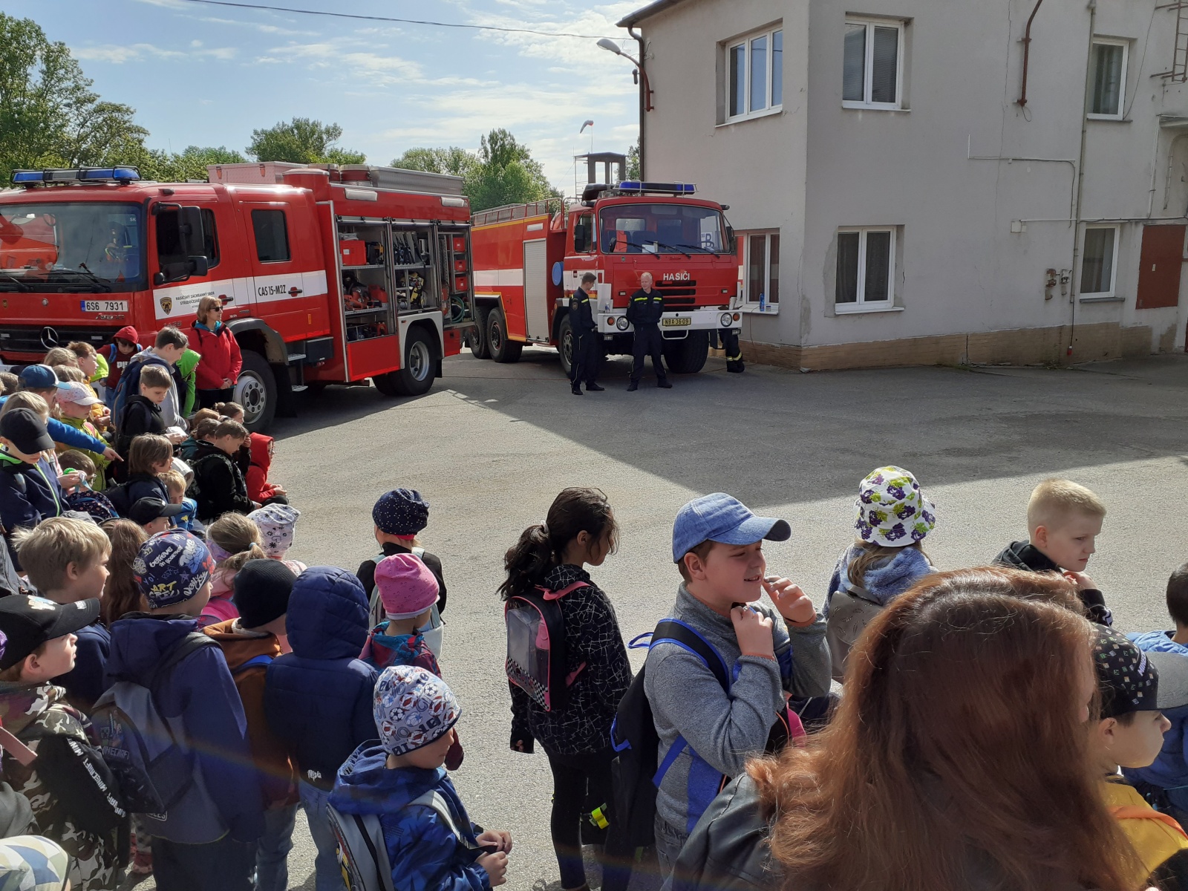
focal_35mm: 27
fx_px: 927
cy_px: 446
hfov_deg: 65.3
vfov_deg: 51.4
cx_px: 594
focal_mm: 3.6
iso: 40
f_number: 1.9
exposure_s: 1/1339
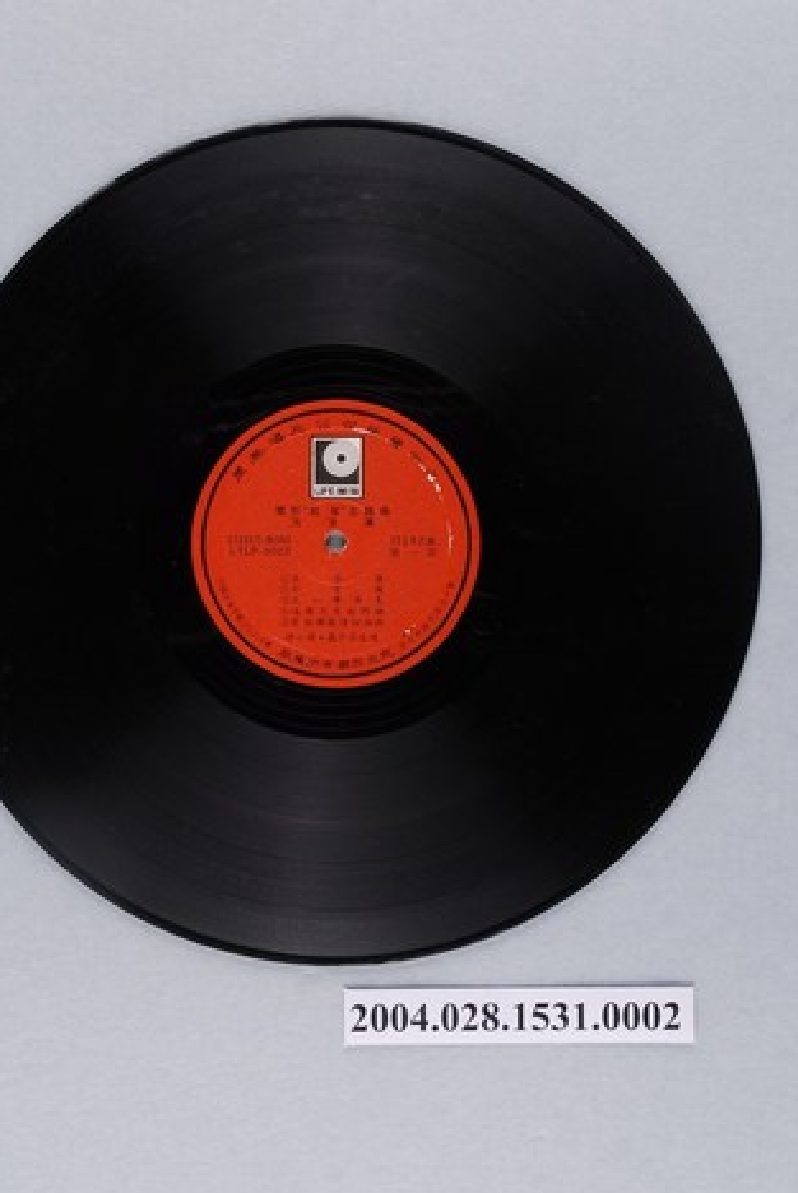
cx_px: 334
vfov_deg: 26.0
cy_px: 530
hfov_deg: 17.5
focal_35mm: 78
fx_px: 2588
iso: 200
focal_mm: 38
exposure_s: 1/40
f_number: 11
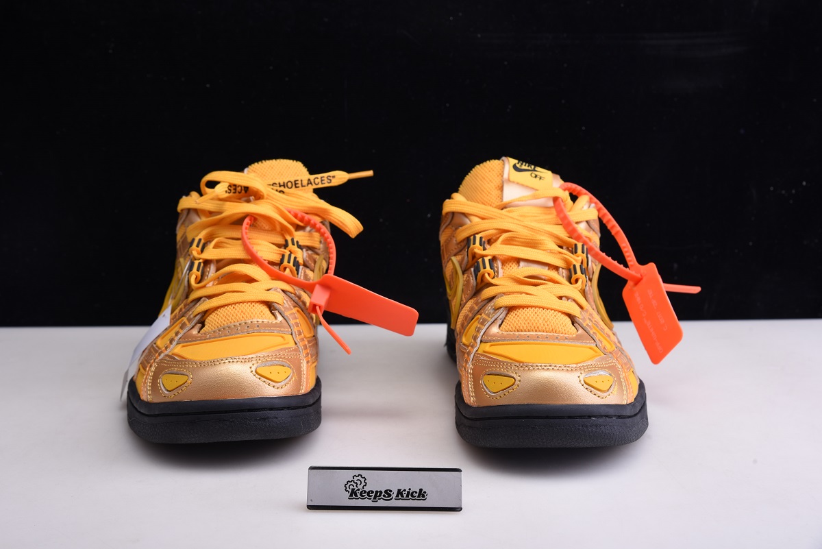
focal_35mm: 62
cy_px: 274
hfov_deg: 32.4
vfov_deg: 21.9
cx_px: 411
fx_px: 1416
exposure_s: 1/160
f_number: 11
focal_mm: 62
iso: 100
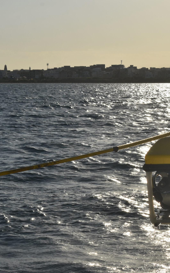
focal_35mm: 127
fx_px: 940
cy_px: 137
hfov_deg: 10.3
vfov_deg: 16.5
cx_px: 133
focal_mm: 55
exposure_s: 1/640
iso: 100
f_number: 13
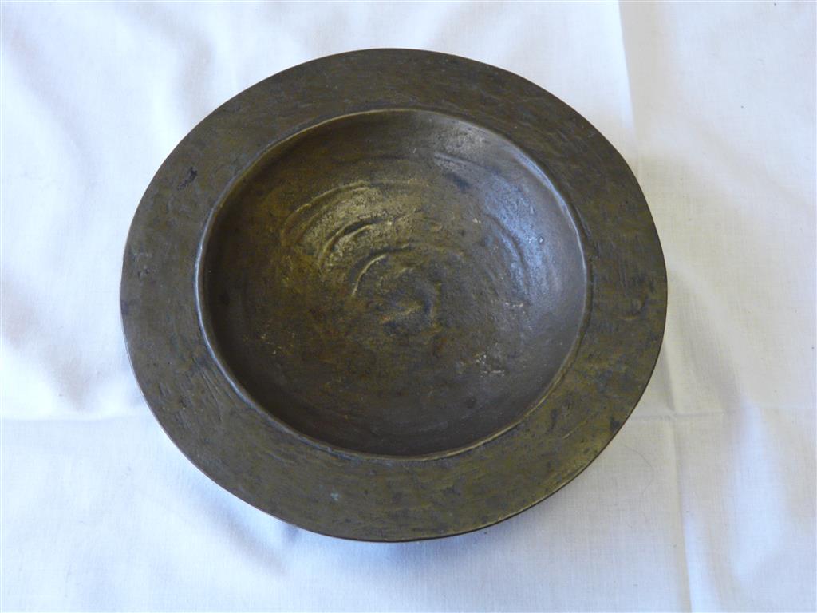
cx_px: 408
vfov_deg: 32.2
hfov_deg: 42.1
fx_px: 1062
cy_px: 306
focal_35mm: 45
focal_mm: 7.4
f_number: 3.2
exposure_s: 1/25
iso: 200
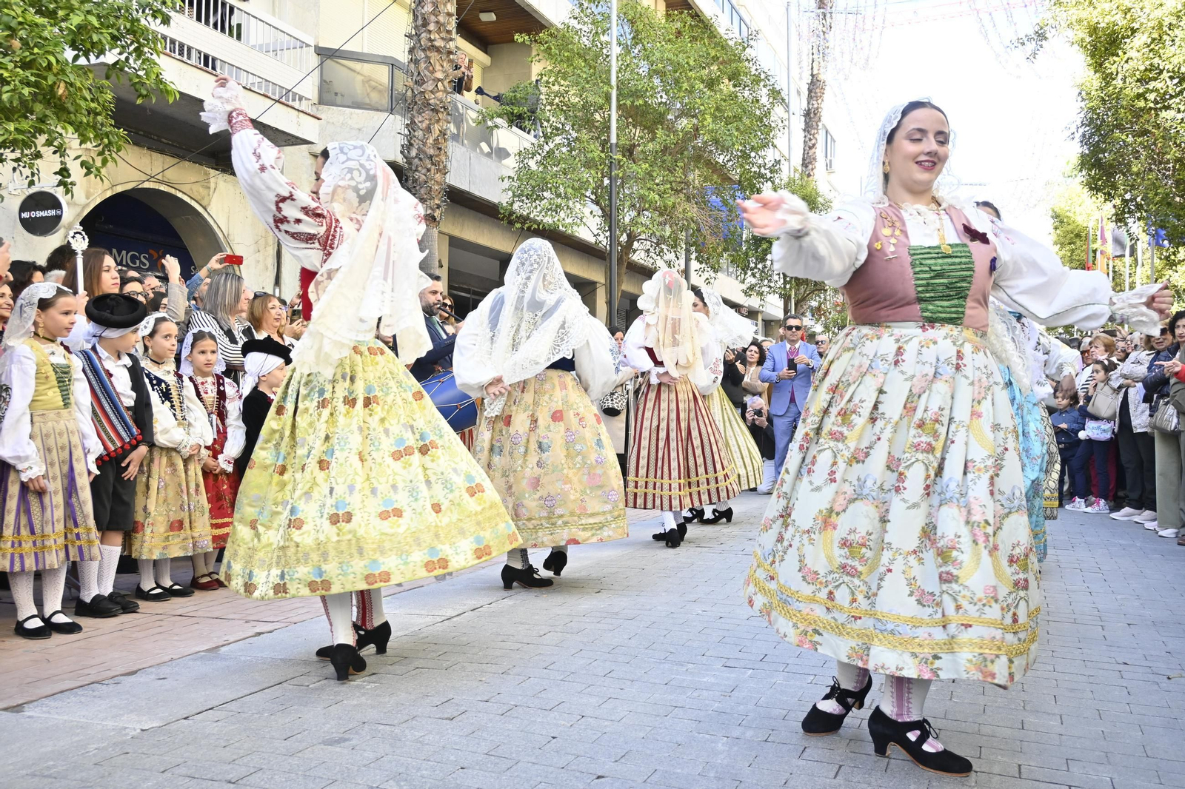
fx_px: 1061
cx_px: 592
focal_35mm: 32
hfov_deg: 58.3
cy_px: 394
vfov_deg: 40.8
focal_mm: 21.5
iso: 640
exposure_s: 1/400
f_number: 4.5
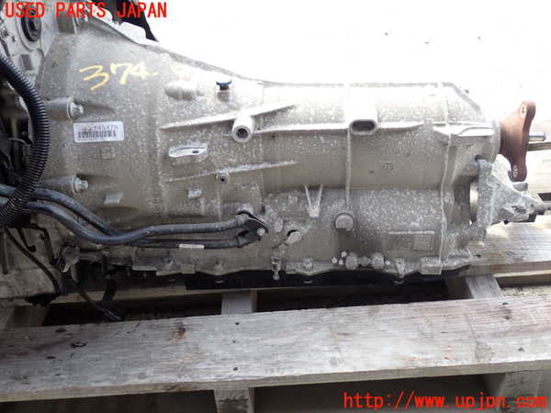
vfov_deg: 39.7
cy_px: 206
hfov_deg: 51.4
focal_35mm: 36
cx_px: 276
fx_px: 573
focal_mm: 6.37
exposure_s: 1/200
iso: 100
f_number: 2.5
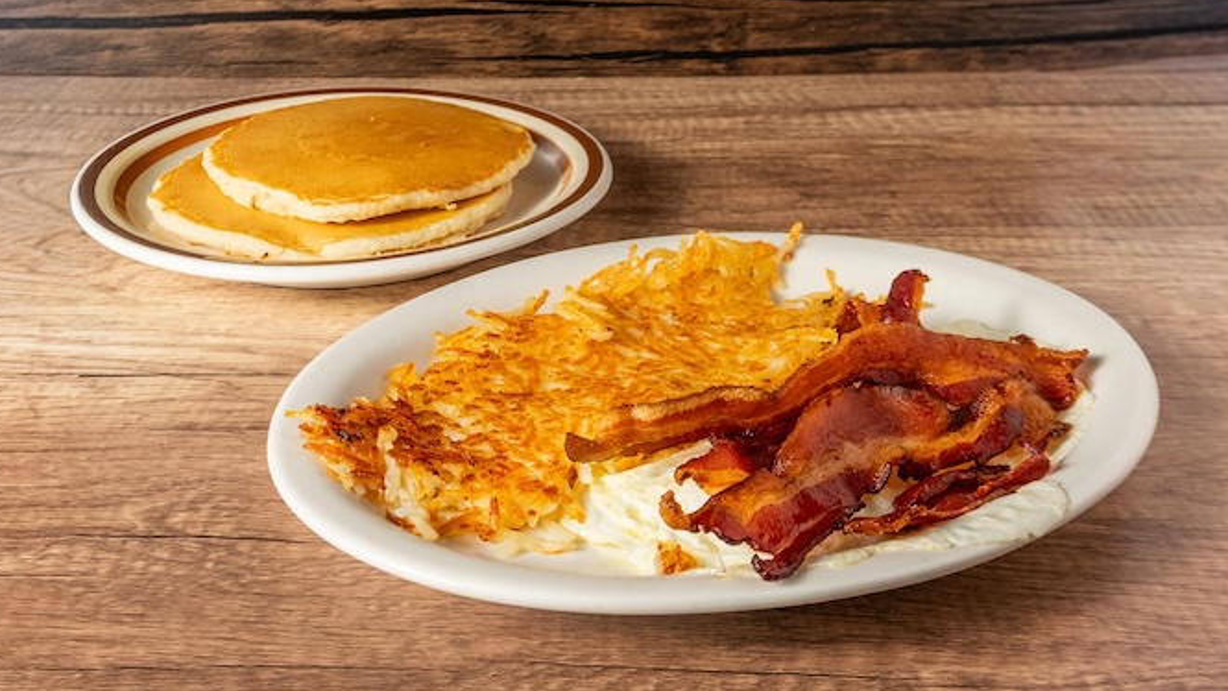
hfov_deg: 47.3
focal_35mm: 43
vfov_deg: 27.7
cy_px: 346
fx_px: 1400
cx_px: 589
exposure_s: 1/100
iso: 500
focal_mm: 26
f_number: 8
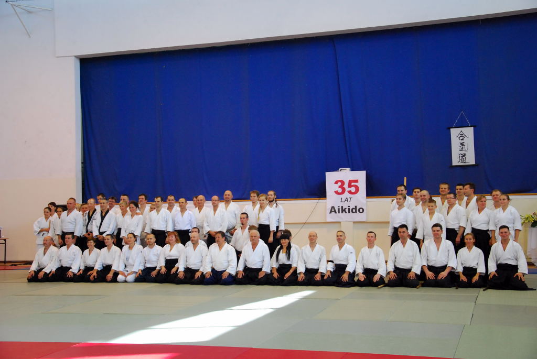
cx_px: 268
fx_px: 717
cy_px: 180
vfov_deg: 28.1
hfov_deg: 41.1
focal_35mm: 48
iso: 800
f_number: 4.2
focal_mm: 32
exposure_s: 1/80
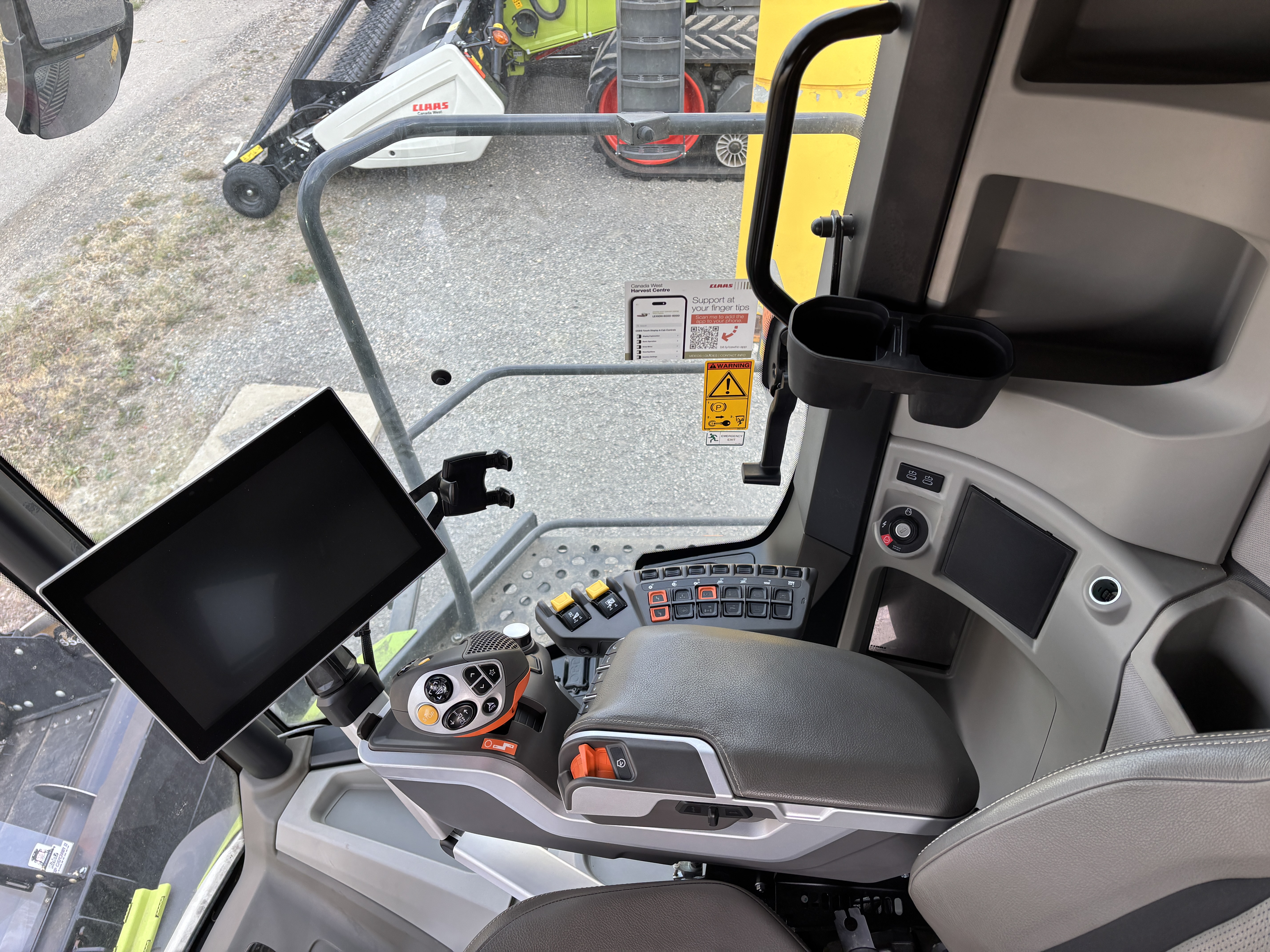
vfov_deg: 53.1
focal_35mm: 26
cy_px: 476
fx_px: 954
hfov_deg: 67.3
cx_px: 635
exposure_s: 1/121
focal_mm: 5.96
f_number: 1.6
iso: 40
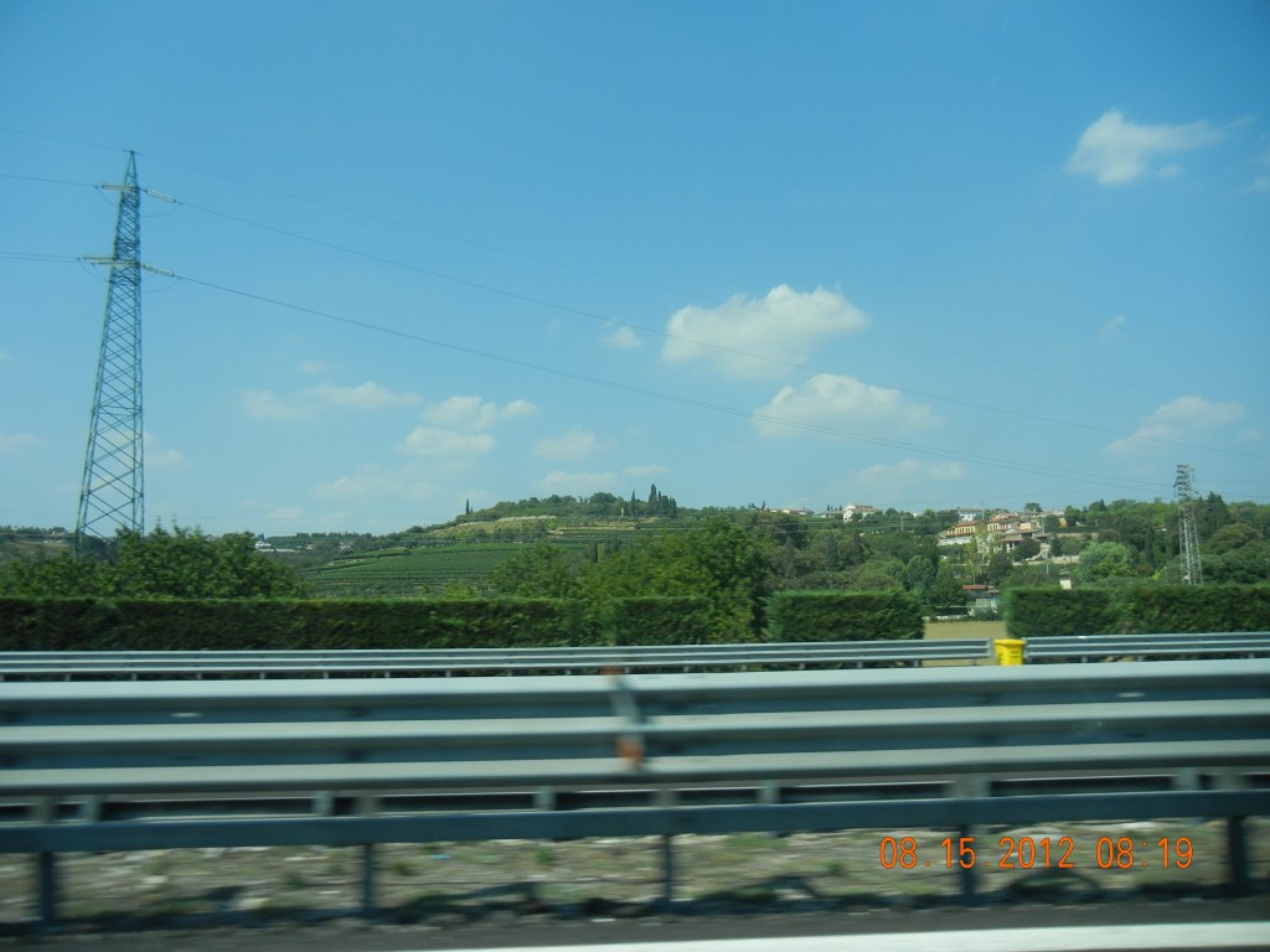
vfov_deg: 46.8
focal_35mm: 30
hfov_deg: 60.0
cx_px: 635
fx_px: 1101
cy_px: 476
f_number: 7
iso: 160
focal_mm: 5.4
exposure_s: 1/341
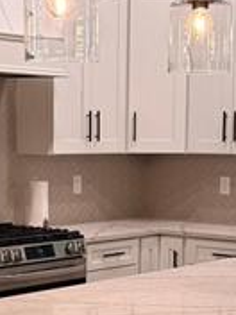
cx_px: 98
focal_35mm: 105
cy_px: 249
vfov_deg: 18.6
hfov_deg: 14.1
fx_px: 954
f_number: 1.78
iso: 100
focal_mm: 6.76
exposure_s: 1/111
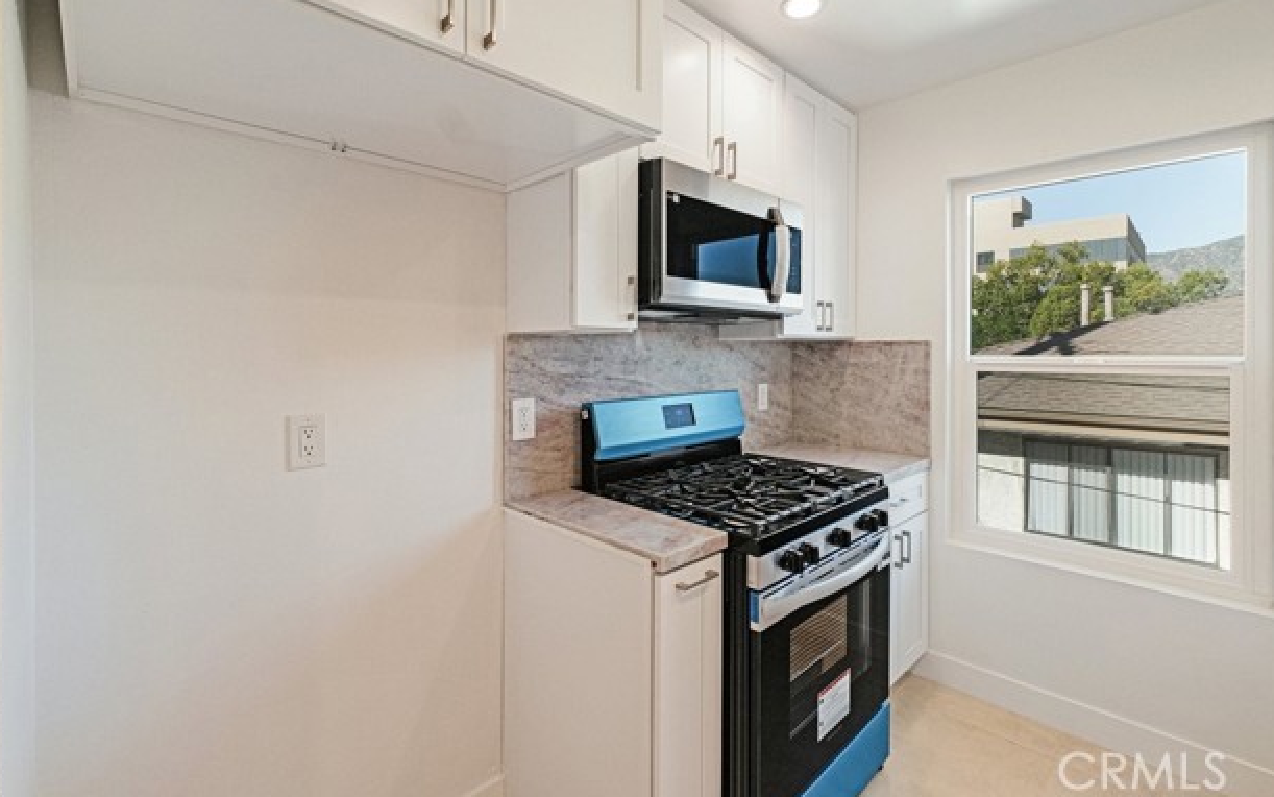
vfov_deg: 71.1
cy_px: 357
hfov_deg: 97.8
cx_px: 638
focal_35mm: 16
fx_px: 556
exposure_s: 1/12
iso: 200
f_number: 8
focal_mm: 10
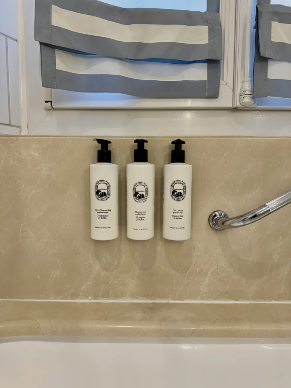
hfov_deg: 56.8
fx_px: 269
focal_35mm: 24
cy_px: 194
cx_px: 146
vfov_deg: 71.6
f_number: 1.78
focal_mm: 6.86
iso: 160
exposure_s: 1/100
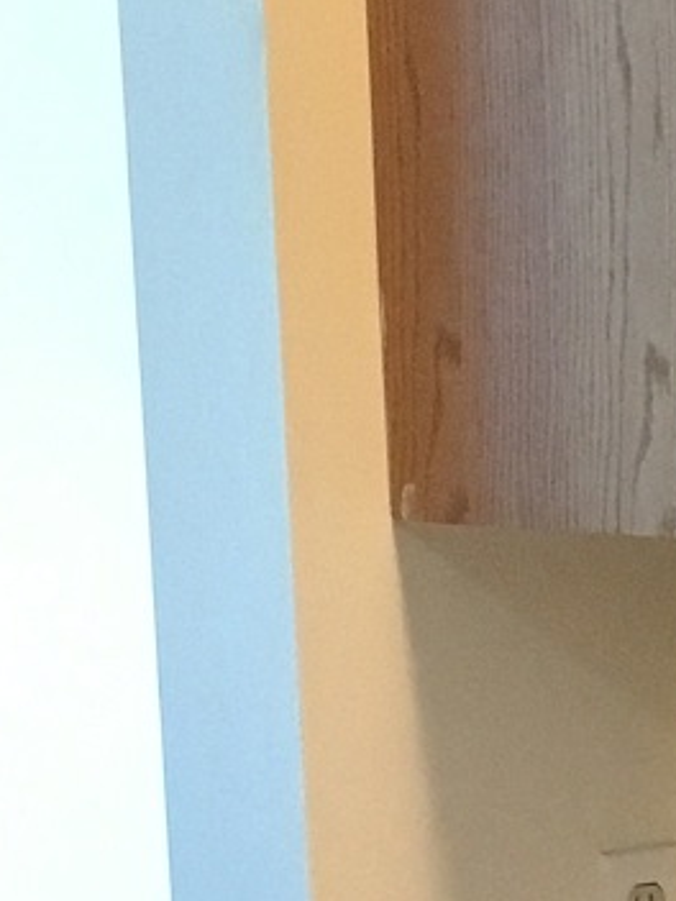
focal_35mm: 166
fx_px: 4322
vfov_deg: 11.6
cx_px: 1544
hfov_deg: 8.3
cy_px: 1136
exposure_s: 1/30
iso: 200
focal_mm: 4.15
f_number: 2.2
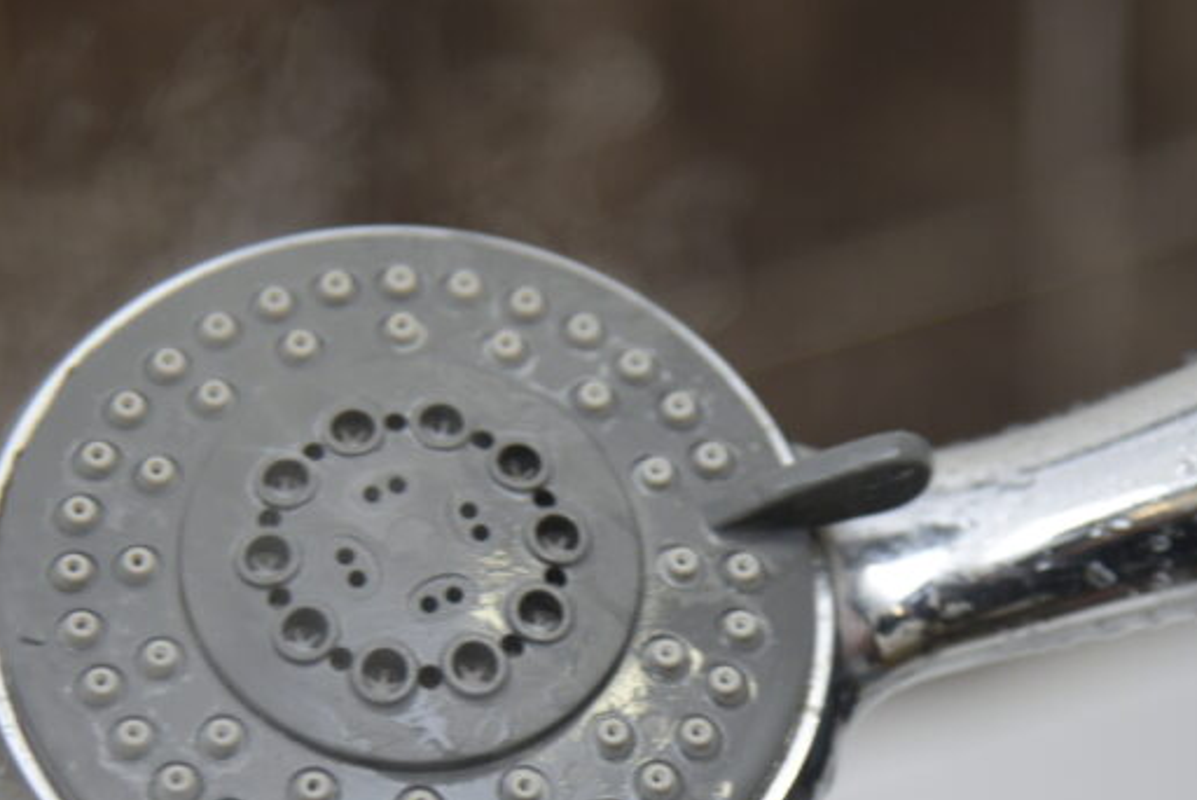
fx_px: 7984
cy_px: 661
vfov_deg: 5.7
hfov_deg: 8.6
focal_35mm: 240
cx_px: 596
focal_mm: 120
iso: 800
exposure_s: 1/125
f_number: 4.5
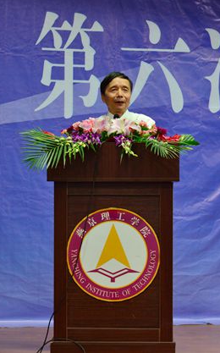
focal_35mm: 131
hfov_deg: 10.0
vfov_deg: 16.0
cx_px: 110
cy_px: 176
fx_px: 1254
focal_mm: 85
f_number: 10
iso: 1100
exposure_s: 1/30
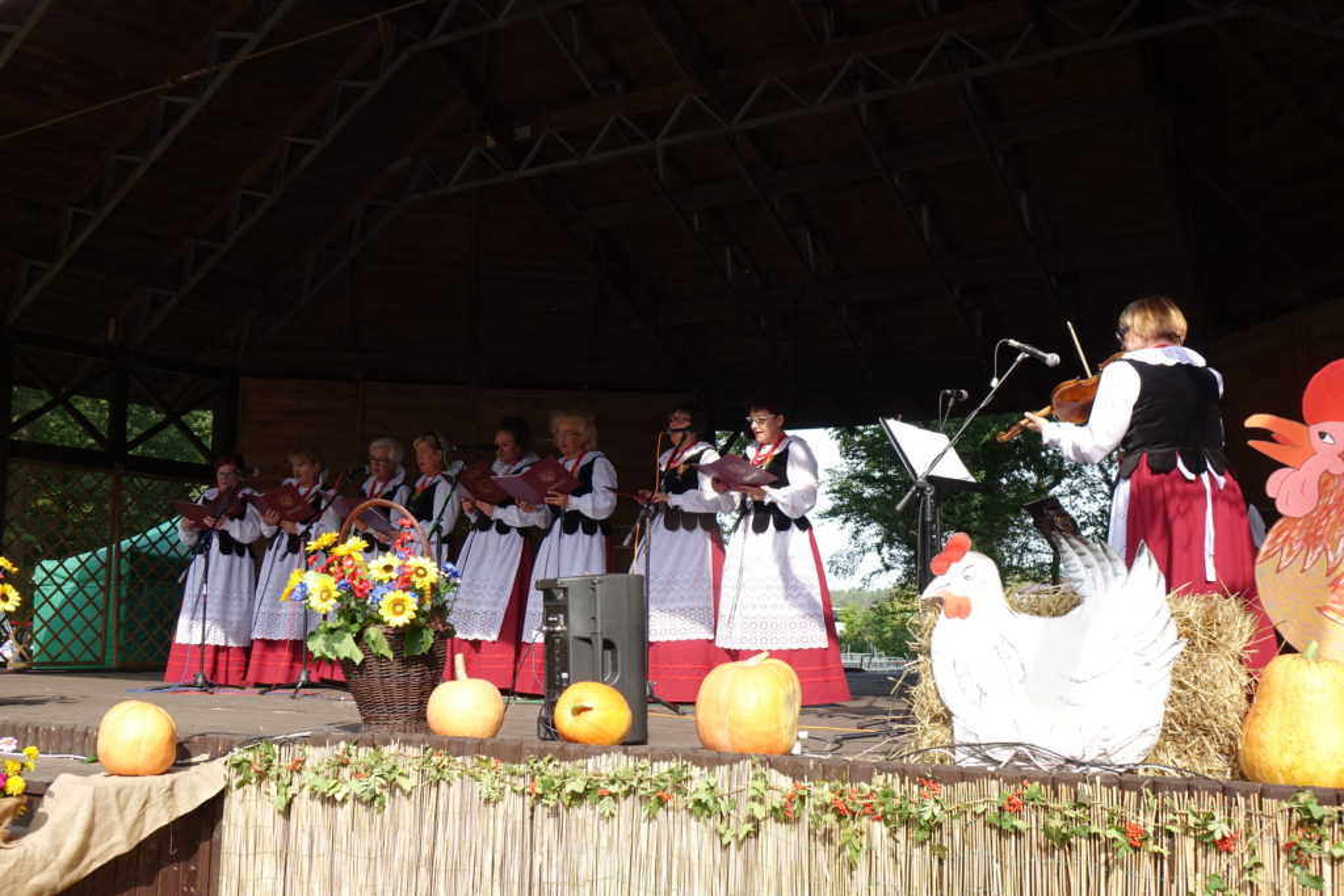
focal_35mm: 38
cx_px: 672
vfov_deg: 35.1
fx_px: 1419
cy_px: 448
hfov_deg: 50.7
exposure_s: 1/250
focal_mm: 13.94
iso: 125
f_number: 4
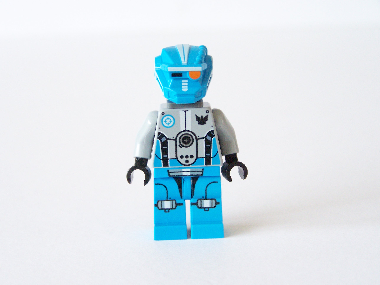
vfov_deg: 18.0
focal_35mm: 82
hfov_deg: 23.8
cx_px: 190
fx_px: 900
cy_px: 142
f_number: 3.2
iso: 400
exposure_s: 1/20
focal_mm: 13.7
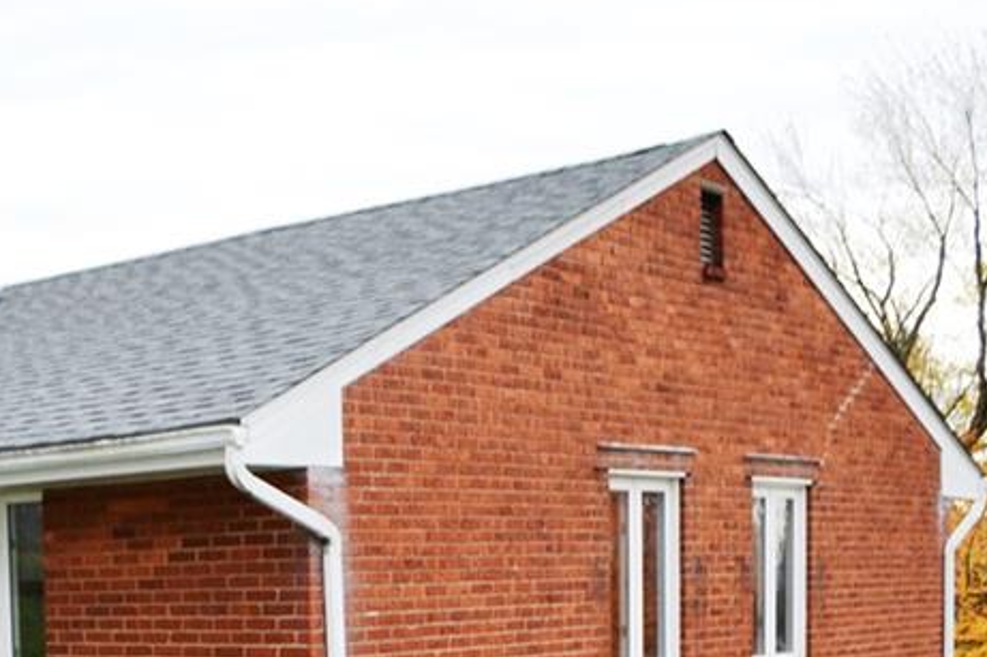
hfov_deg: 31.4
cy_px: 670
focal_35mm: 60
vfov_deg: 21.7
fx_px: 1644
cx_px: 49
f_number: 5
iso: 100
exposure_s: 1/200
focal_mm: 18
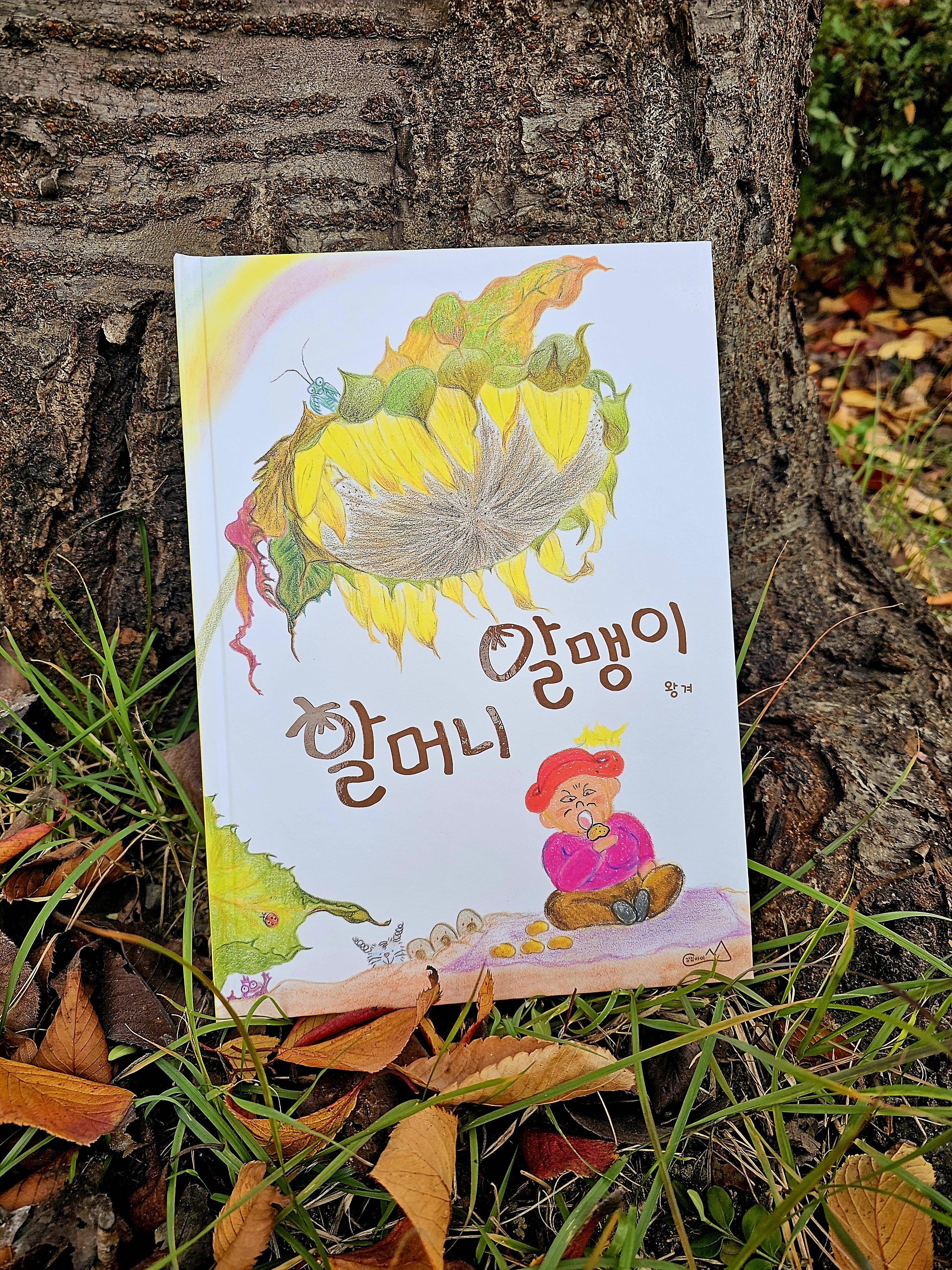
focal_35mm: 23
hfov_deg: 58.9
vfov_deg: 73.9
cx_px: 476
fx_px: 843
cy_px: 635
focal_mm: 6.3
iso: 20
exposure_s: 1/208
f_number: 1.7
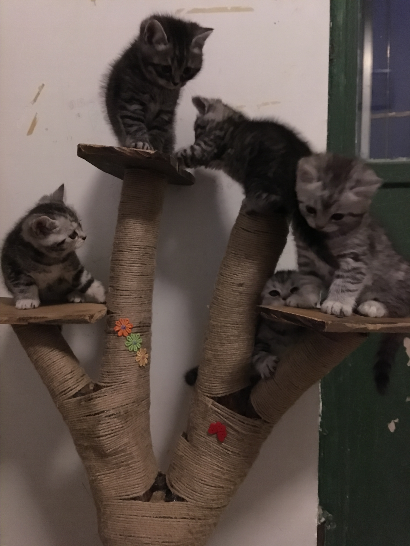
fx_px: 458
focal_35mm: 29
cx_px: 205
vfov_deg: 61.7
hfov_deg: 48.2
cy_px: 273
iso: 1250
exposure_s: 1/17
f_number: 2.2
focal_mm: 4.15
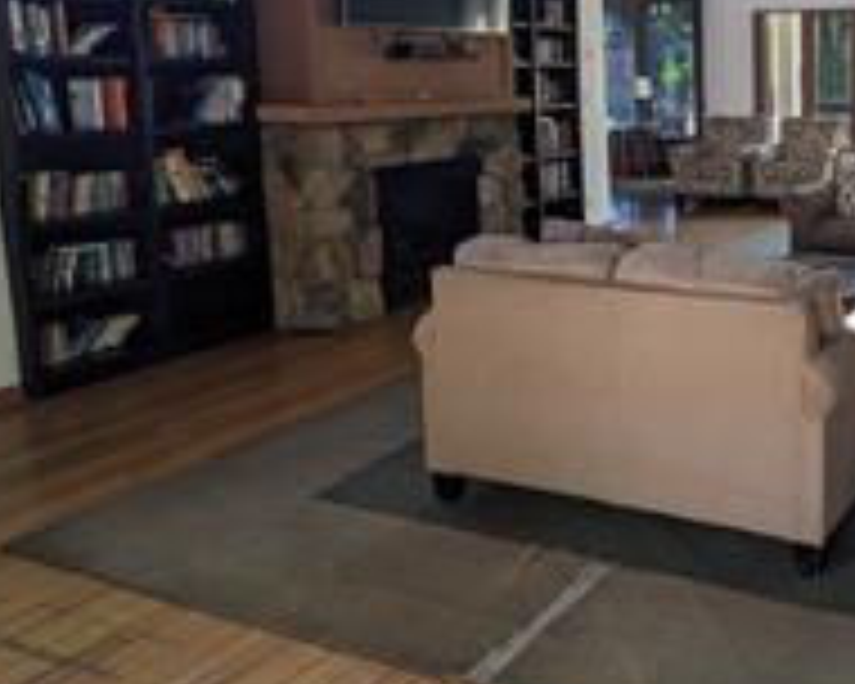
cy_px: 209
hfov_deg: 43.7
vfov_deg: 39.5
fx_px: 936
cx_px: 806
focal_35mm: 37
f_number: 2.2
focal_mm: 2.22
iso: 38
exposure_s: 1/69.2
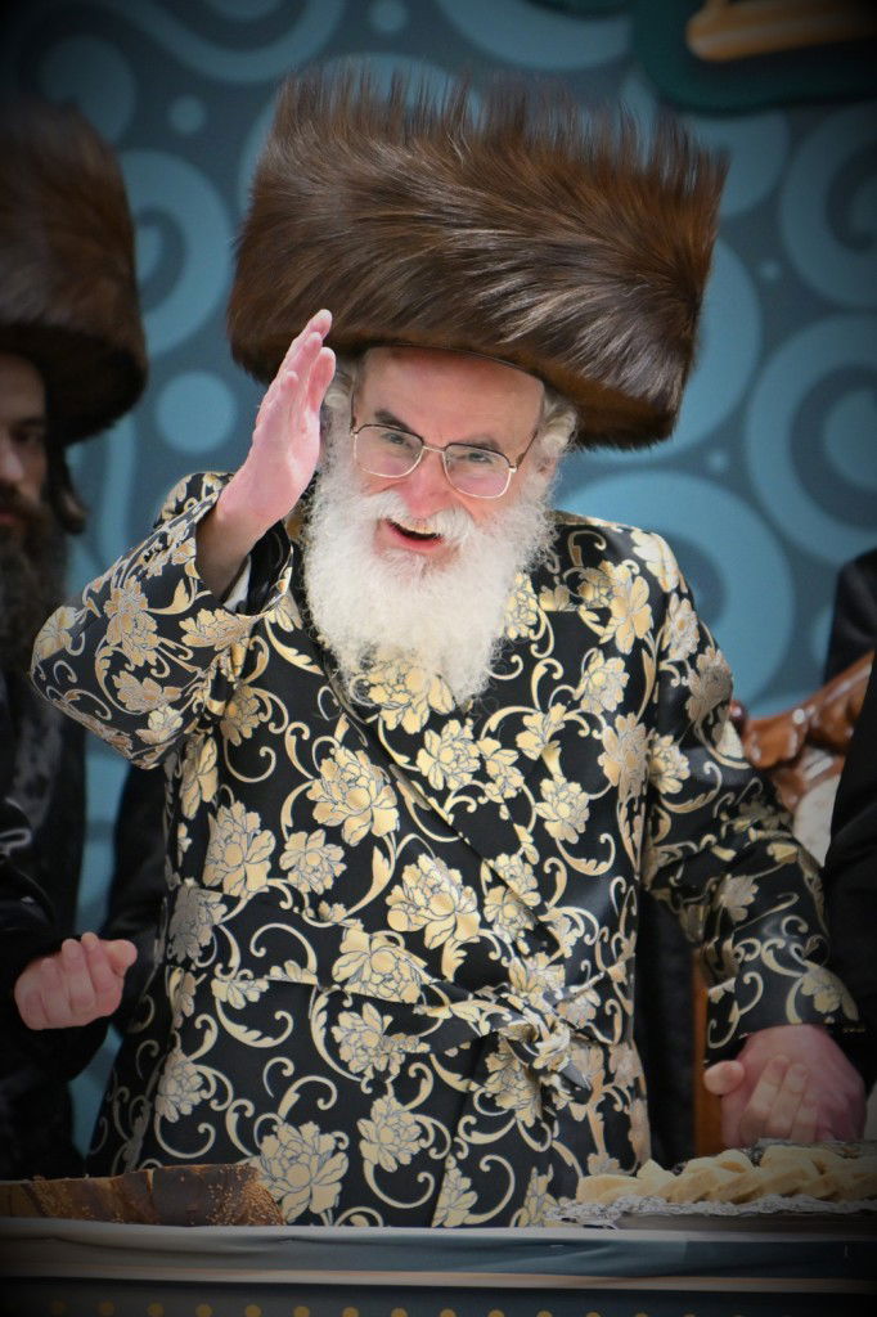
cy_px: 658
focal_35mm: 300
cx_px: 438
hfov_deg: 4.6
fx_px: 10969
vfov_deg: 6.9
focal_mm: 200
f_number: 2.8
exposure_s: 1/200
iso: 640
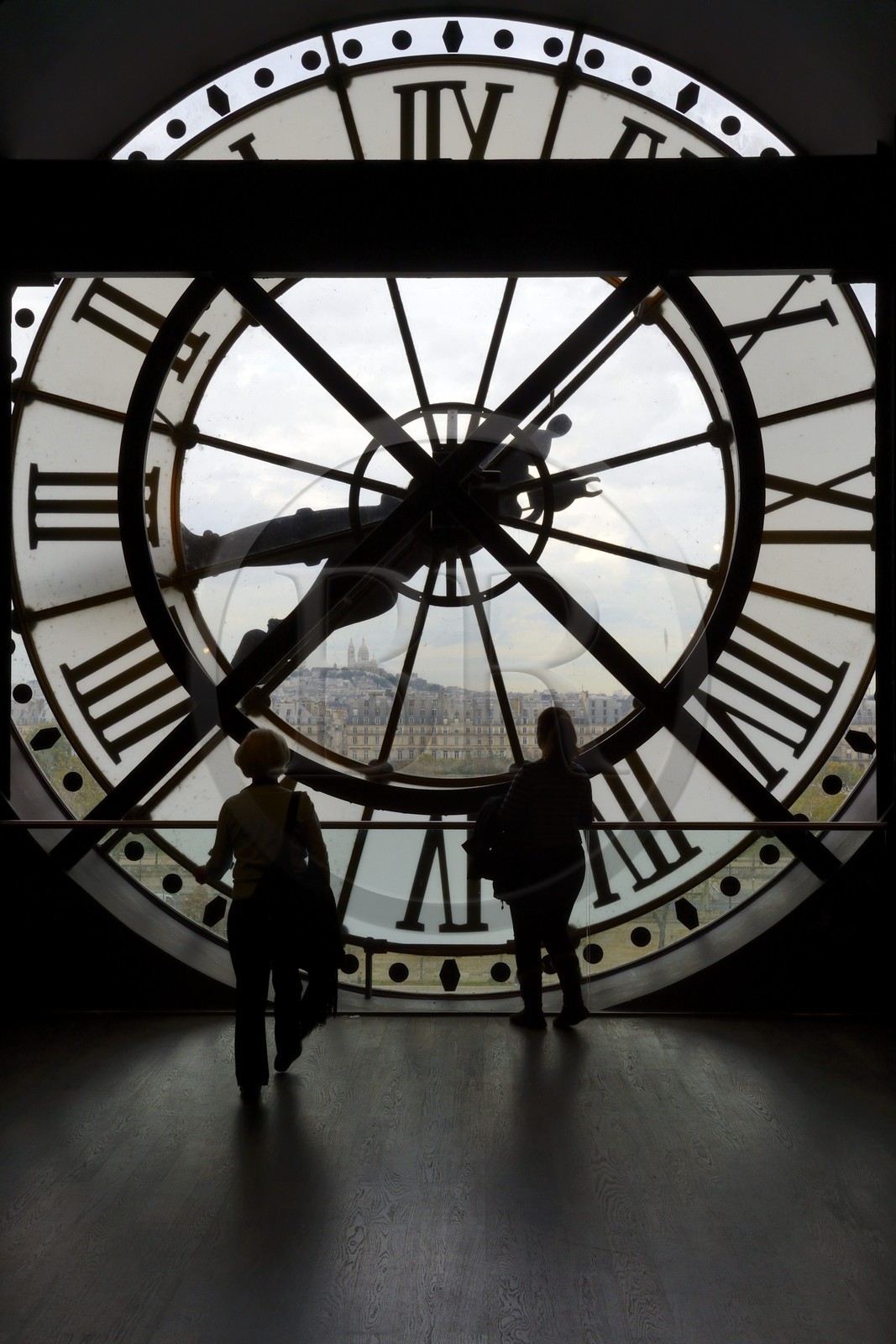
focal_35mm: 42
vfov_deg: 46.4
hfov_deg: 31.9
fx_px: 1568
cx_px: 448
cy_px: 672
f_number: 16
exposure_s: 1/125
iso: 800
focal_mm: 42
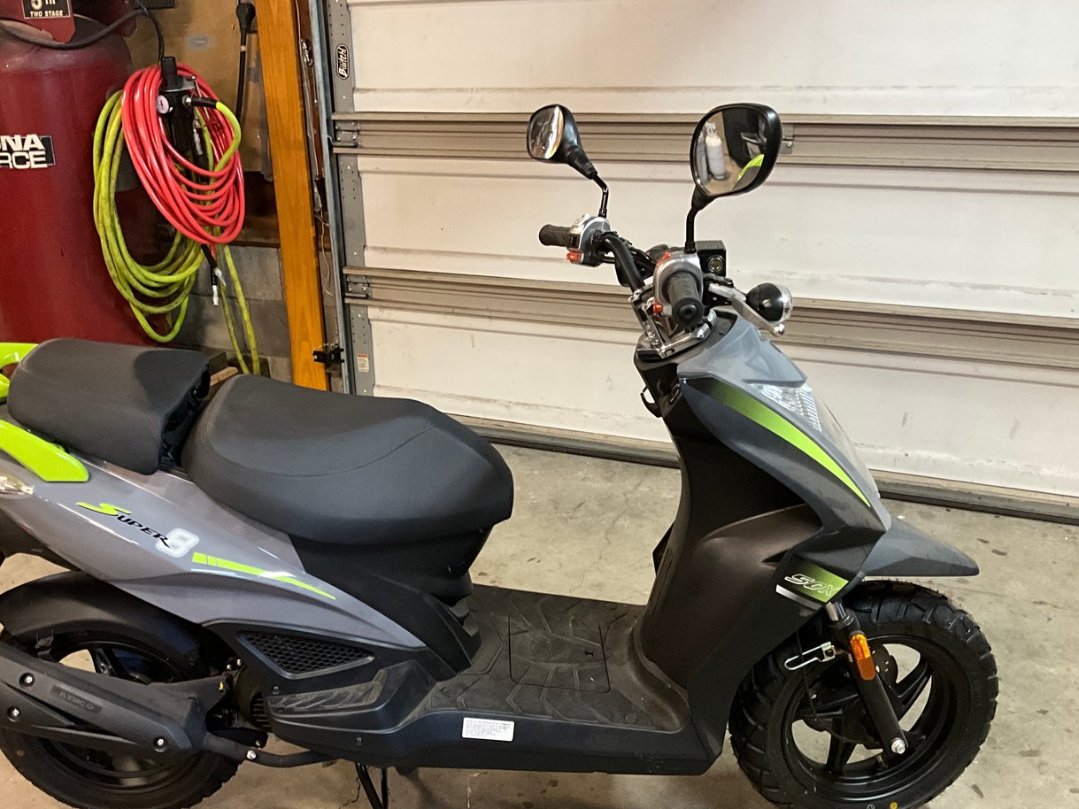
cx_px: 443
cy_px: 485
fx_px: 1122
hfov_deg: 51.1
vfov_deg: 39.5
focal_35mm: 36
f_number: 1.8
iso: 320
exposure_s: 1/40
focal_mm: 3
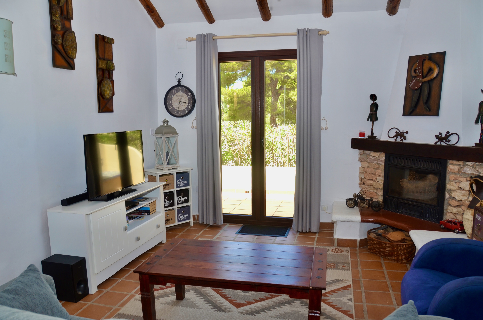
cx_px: 242
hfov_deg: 67.5
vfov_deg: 47.7
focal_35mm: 27
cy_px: 160
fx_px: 361
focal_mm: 18
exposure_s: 1/125
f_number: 5.6
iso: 200
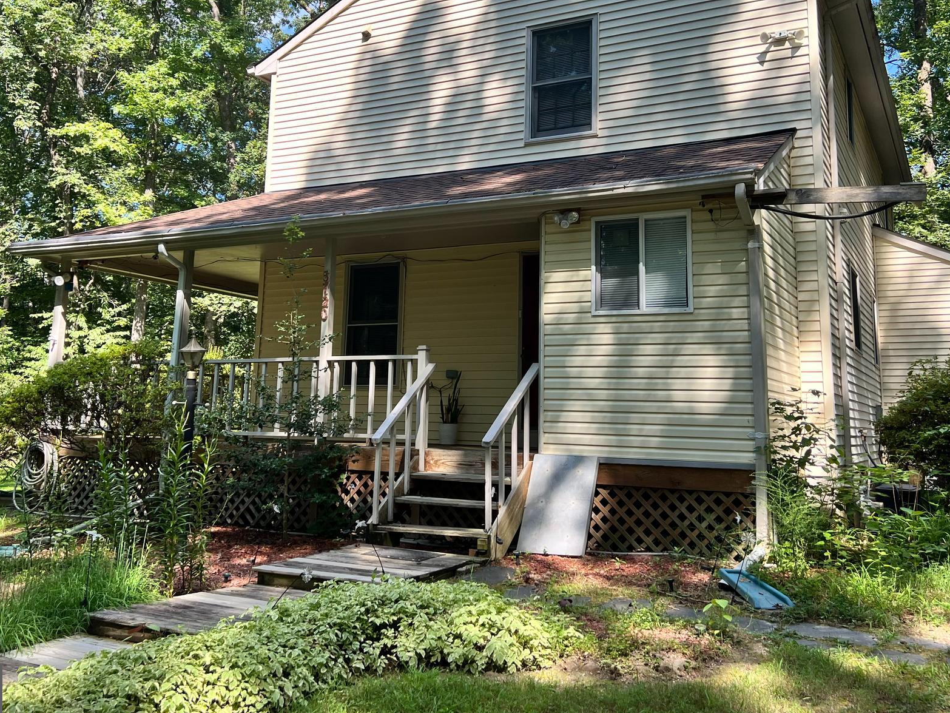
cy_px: 248
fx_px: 933
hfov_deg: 54.0
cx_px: 472
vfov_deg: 41.4
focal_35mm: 34
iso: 50
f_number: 1.5
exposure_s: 1/808
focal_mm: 5.7
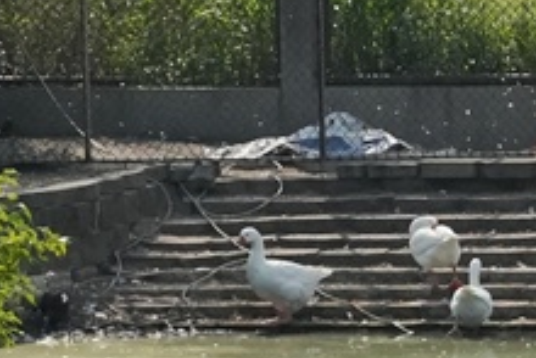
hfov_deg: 4.2
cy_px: 289
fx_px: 7285
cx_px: 826
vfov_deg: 2.8
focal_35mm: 489
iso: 2500
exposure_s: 1/4000
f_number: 11
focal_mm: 70
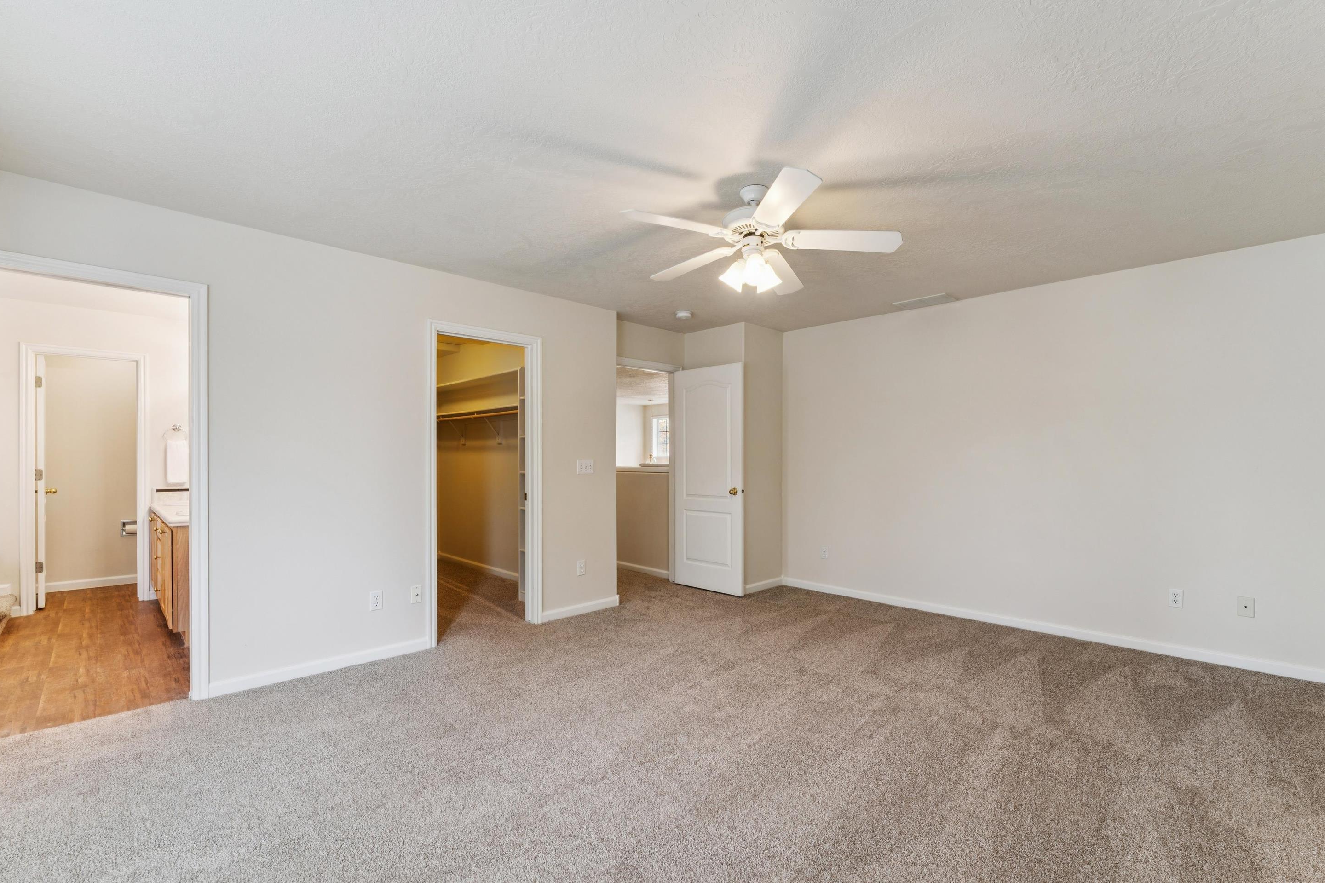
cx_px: 673
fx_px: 589
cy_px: 464
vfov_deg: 73.7
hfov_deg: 96.7
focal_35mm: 16
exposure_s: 1/5
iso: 400
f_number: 13
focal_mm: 15
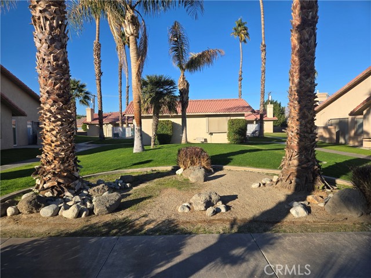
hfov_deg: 73.9
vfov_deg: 58.9
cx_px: 186
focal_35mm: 23
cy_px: 139
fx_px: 247
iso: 25
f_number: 1.8
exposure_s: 1/1509
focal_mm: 5.4
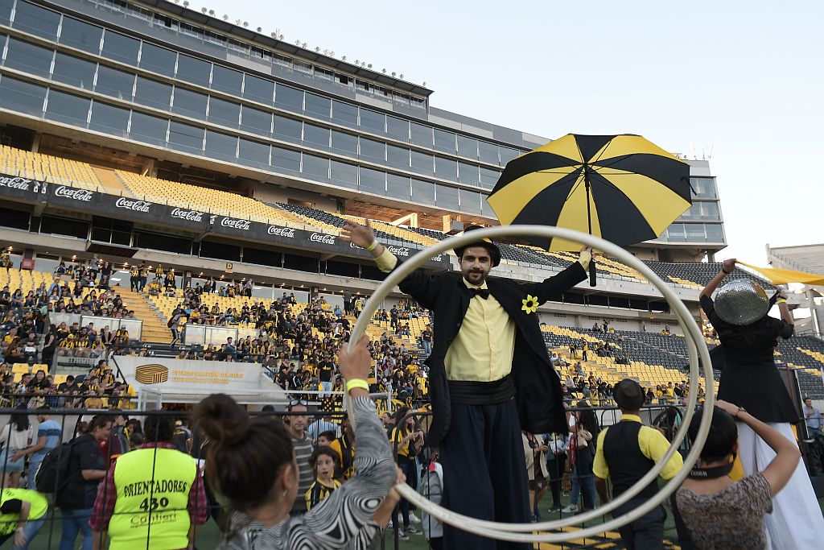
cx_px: 412
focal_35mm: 24
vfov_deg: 53.1
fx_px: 549
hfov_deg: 73.7
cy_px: 275
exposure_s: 1/100
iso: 400
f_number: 6.3
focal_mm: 16
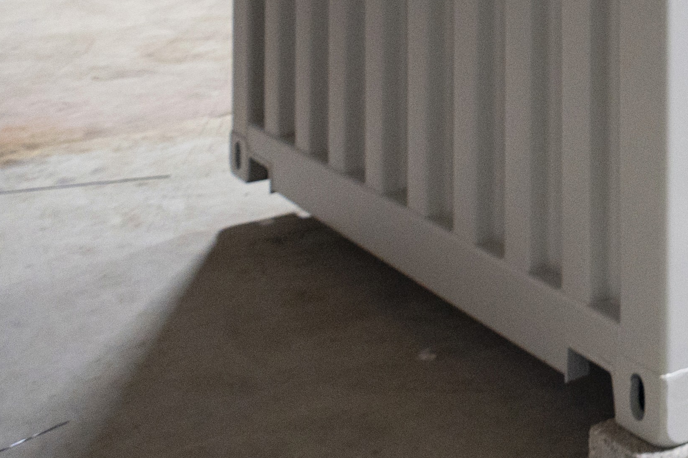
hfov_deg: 21.5
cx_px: 1136
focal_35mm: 72
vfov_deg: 17.0
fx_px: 1375
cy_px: -247
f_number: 4
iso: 1600
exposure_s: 1/250
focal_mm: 20
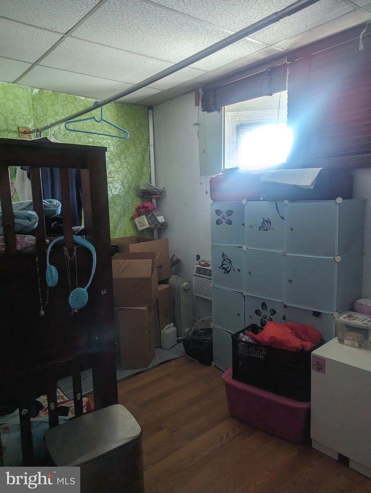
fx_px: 342
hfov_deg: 56.9
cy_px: 246
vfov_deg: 71.5
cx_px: 186
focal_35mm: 24
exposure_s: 1/81.1
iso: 324
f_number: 1.85
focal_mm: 6.81
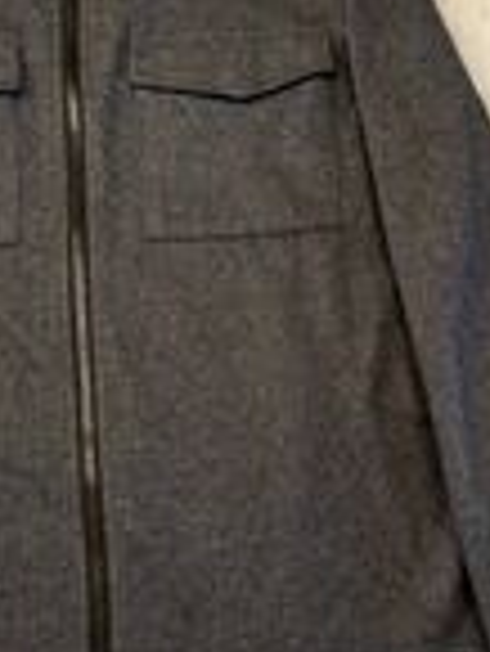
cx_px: 169
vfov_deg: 30.6
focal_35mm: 63
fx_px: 1187
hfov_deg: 23.2
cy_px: 270
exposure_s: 1/60
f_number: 1.78
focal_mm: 6.76
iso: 320
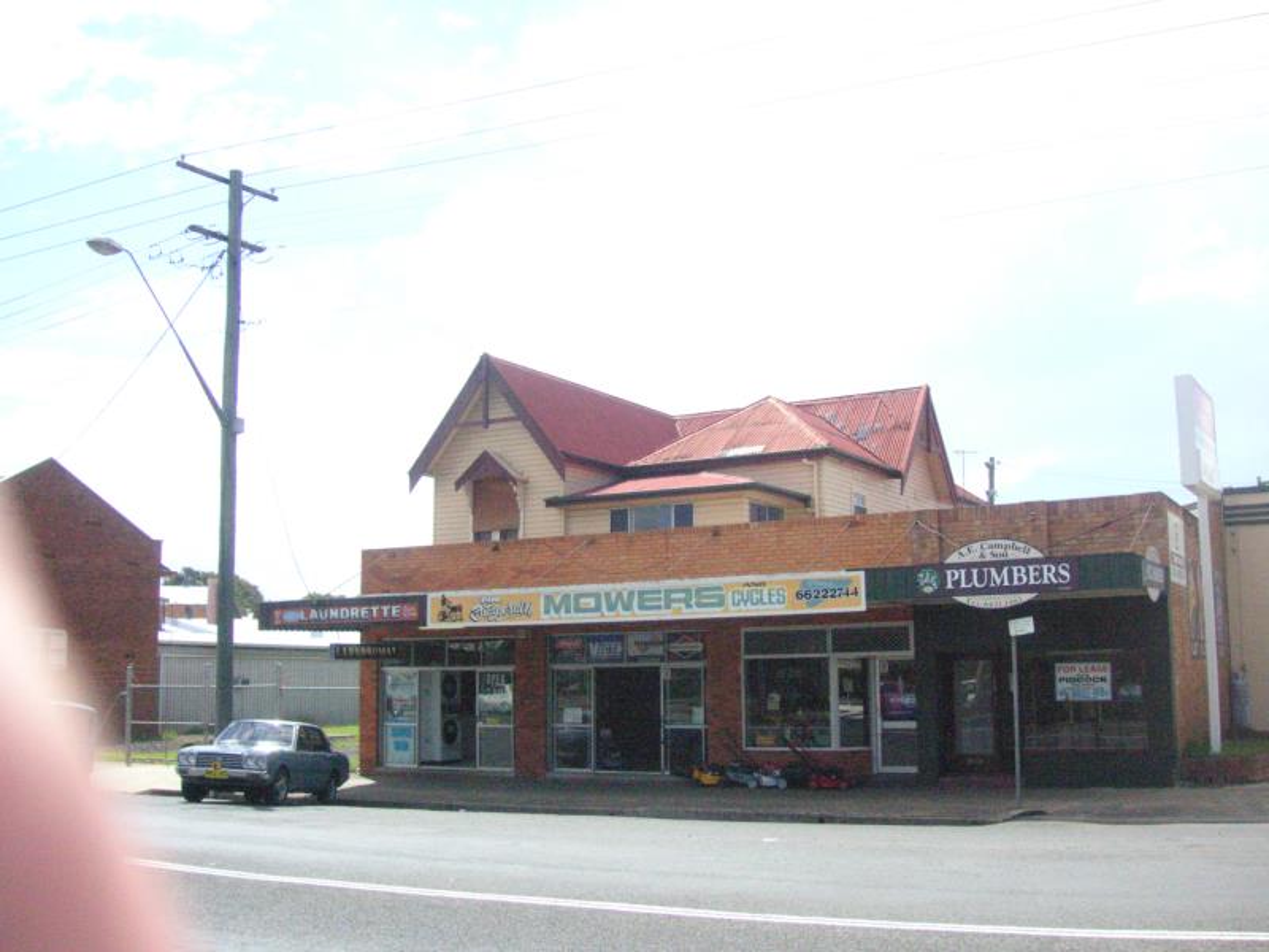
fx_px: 1356
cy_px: 476
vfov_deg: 38.7
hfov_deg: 50.1
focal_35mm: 37
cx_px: 634
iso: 400
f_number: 6.7
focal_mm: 6.1
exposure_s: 1/1000
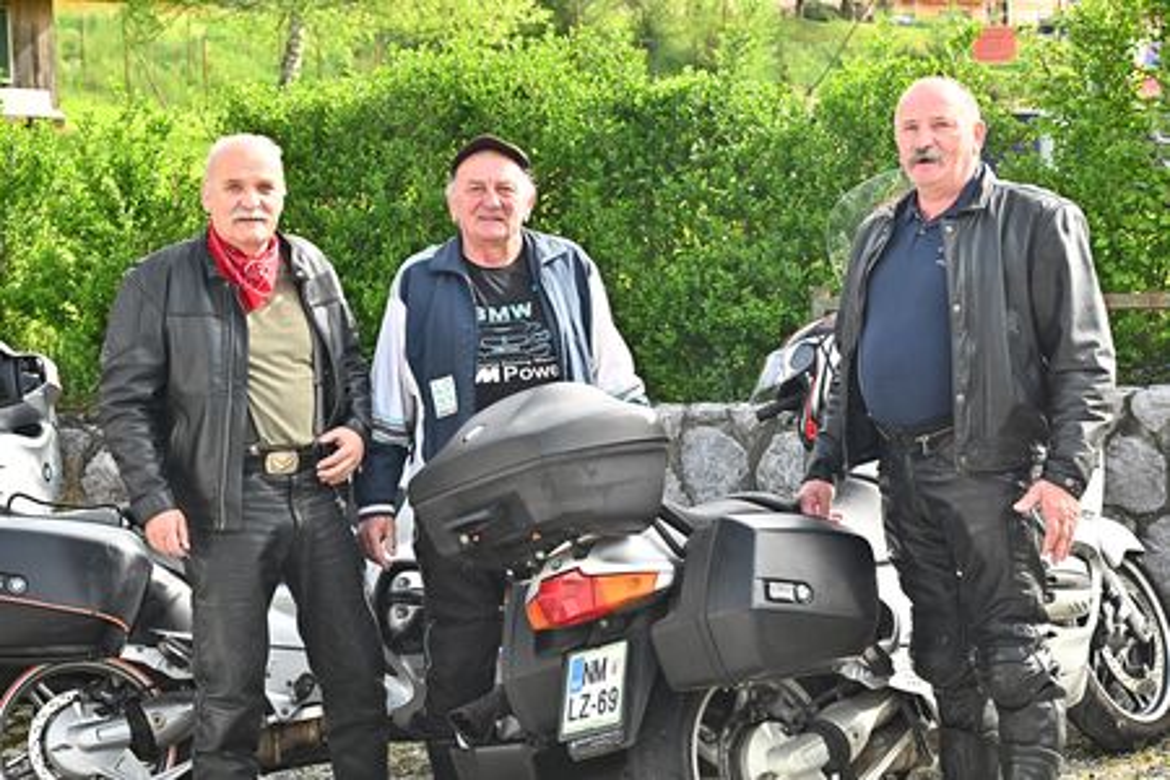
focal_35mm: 86
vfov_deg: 15.9
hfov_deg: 23.6
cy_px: 390
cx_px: 585
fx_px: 2795
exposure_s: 1/640
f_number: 9
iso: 1600
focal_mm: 86
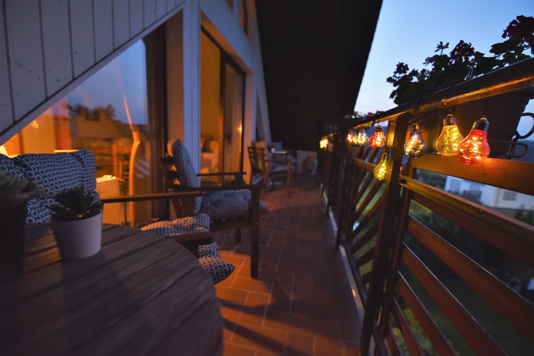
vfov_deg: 77.4
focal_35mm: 15
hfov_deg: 100.4
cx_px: 267
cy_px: 178
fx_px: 223
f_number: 2.8
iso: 1600
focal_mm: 15
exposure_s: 1/15
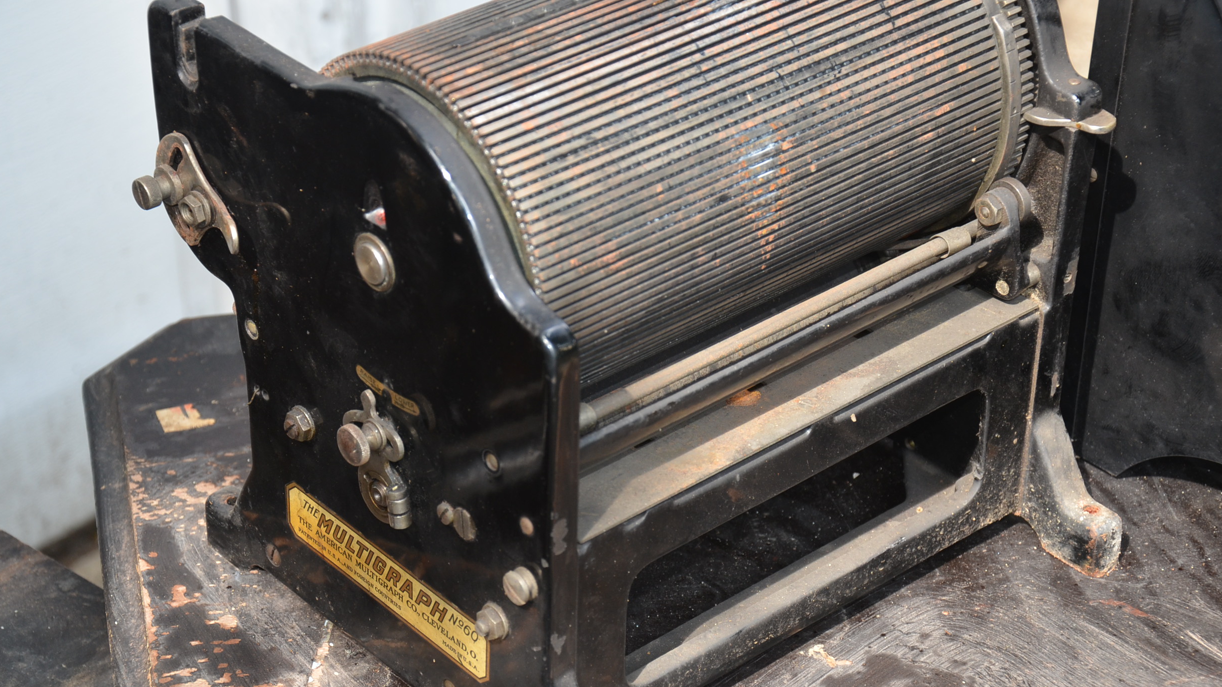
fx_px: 2981
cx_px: 612
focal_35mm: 92
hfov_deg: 23.2
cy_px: 369
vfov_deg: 13.2
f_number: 5
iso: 400
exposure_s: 1/100
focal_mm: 58
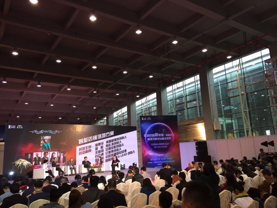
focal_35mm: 29
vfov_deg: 48.2
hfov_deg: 61.7
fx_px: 232
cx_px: 138
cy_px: 104
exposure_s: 1/33
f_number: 2.2
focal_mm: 4.15
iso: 50
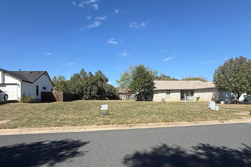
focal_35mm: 20
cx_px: 114
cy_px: 95
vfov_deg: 61.7
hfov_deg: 83.8
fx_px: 139
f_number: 2.2
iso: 50
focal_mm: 2.22
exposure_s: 1/2024
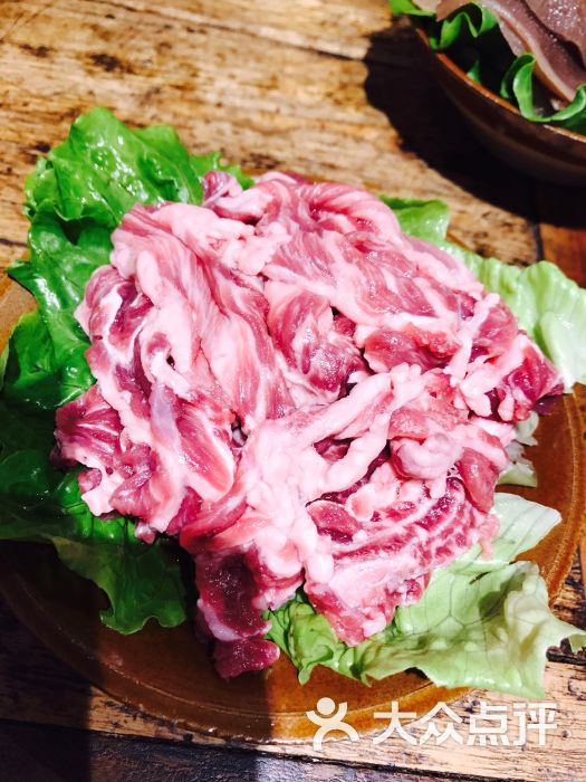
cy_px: 391
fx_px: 632
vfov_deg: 63.4
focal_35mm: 28
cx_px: 293
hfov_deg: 49.7
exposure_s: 1/49
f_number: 1.8
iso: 32
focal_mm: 3.99
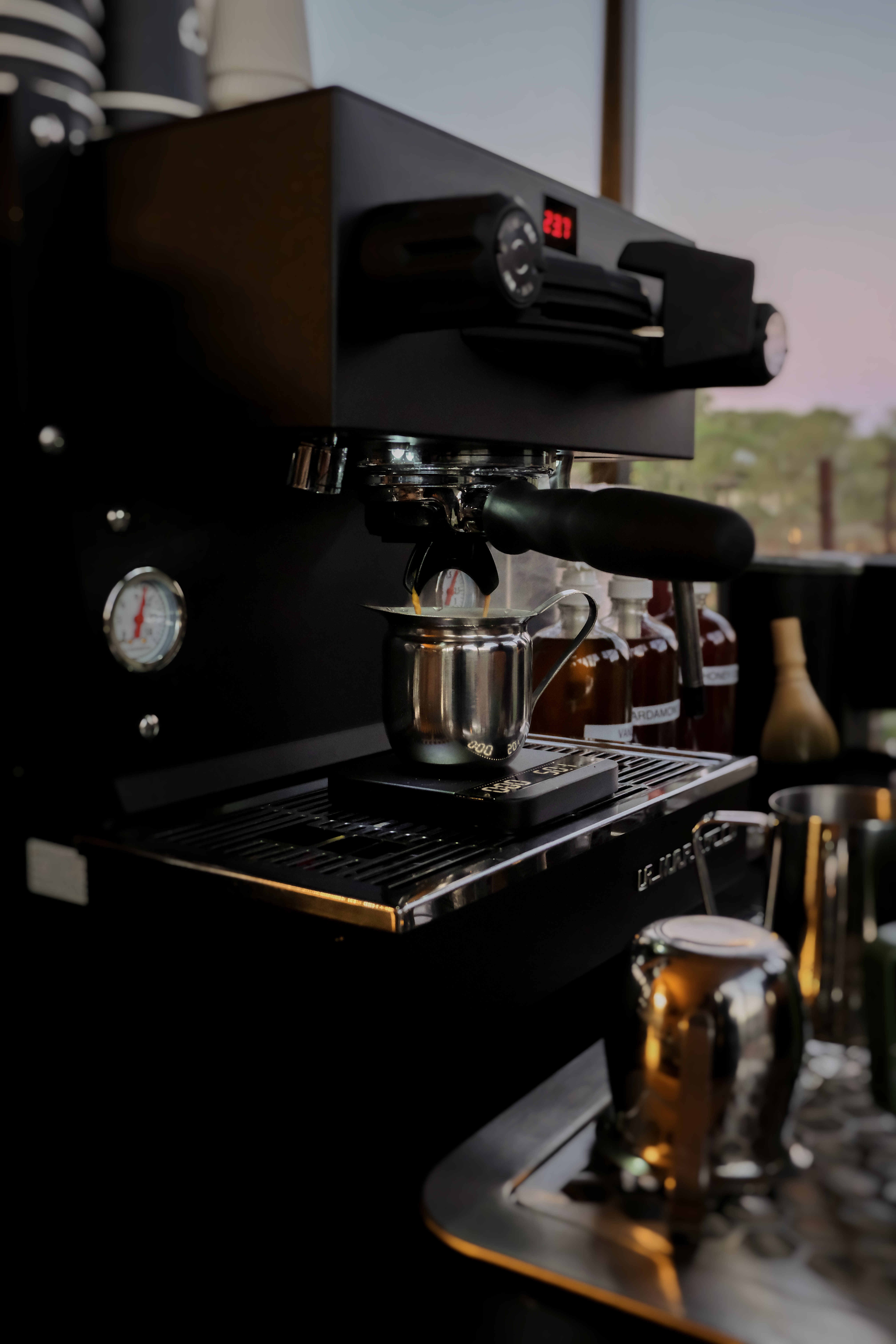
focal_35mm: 33
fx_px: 1232
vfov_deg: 57.2
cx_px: 448
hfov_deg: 40.0
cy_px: 672
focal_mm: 22.1
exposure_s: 1/100
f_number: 4.2
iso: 5000
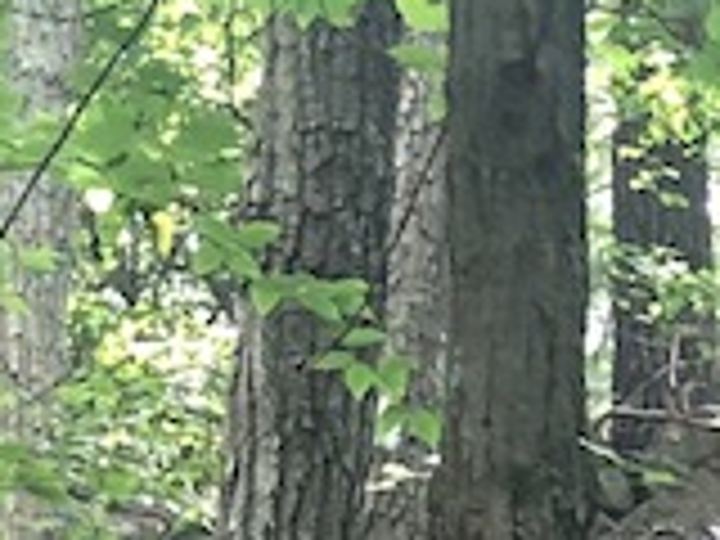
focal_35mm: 224
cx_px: 1107
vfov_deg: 6.0
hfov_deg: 8.6
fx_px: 4659
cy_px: 1814
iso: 32
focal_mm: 3.99
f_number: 1.8
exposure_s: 1/30
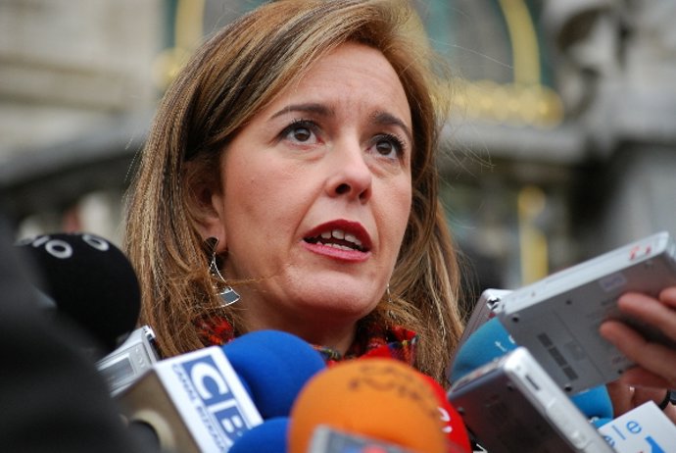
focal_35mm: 150
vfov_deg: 9.2
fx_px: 2820
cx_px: 338
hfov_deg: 13.7
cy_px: 226
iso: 220
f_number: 4.5
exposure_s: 1/125
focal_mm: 100
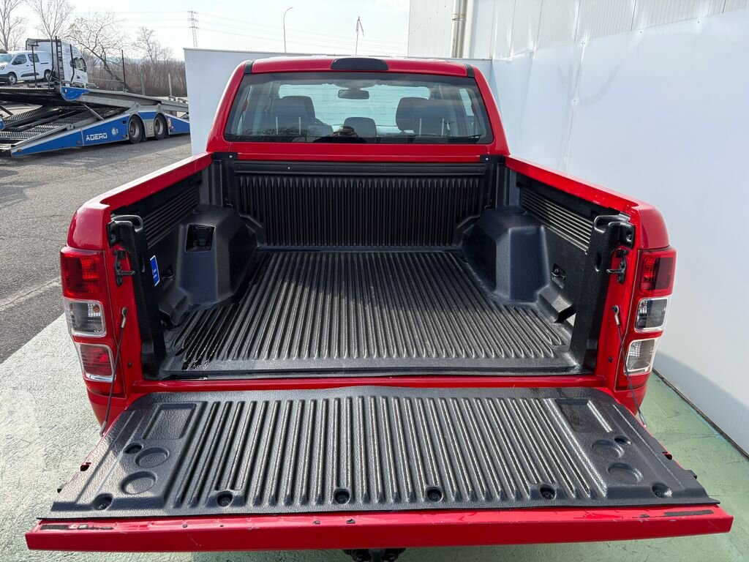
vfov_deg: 53.1
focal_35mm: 26
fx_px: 563
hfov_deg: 67.3
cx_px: 374
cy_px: 281
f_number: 1.6
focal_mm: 5.96
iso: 50
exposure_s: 1/1175
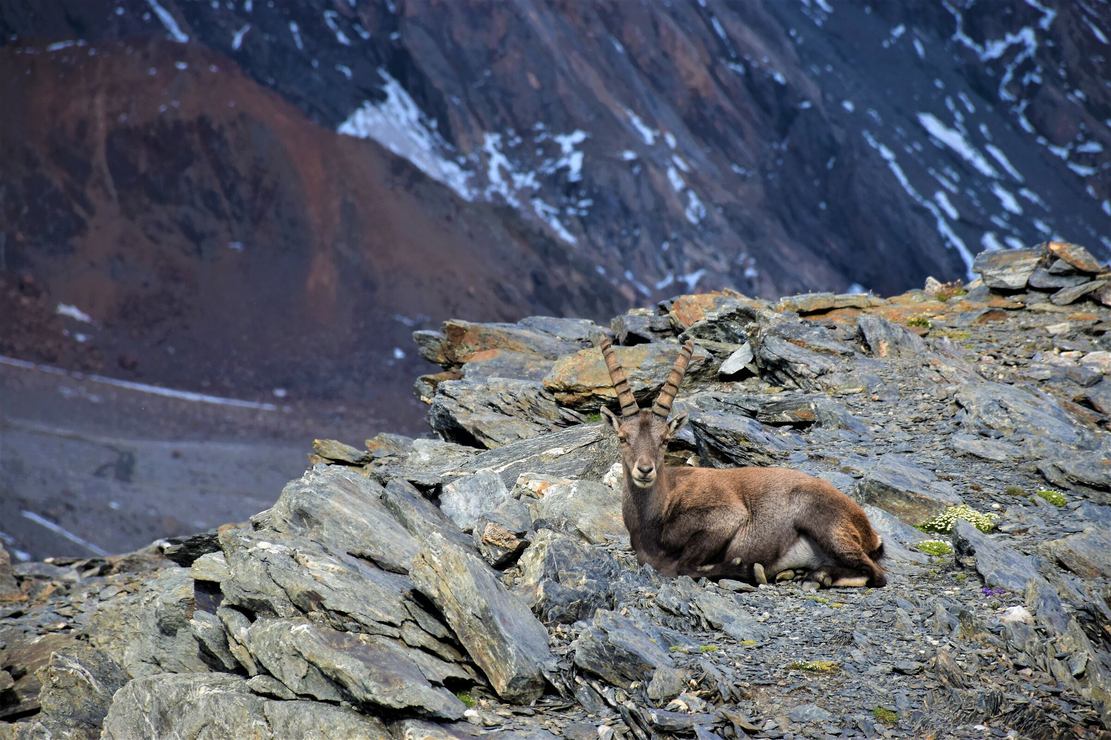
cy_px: 370
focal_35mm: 210
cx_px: 556
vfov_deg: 6.5
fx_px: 6480
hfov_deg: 9.8
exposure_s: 1/640
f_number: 6.3
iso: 200
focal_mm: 140
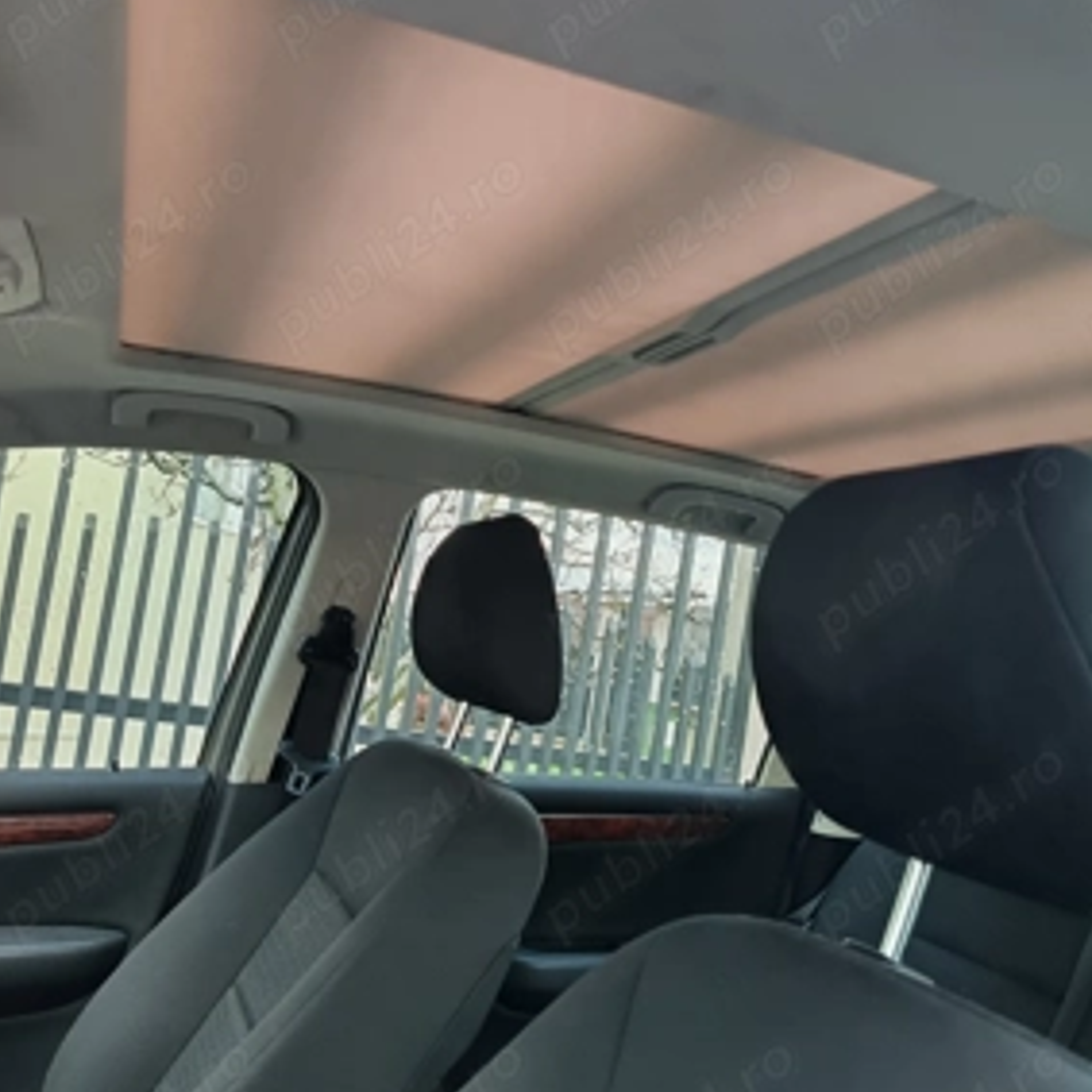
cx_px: 532
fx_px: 1071
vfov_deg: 53.9
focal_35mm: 30
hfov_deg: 54.0
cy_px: 610
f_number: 1.75
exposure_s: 1/33.3
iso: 870
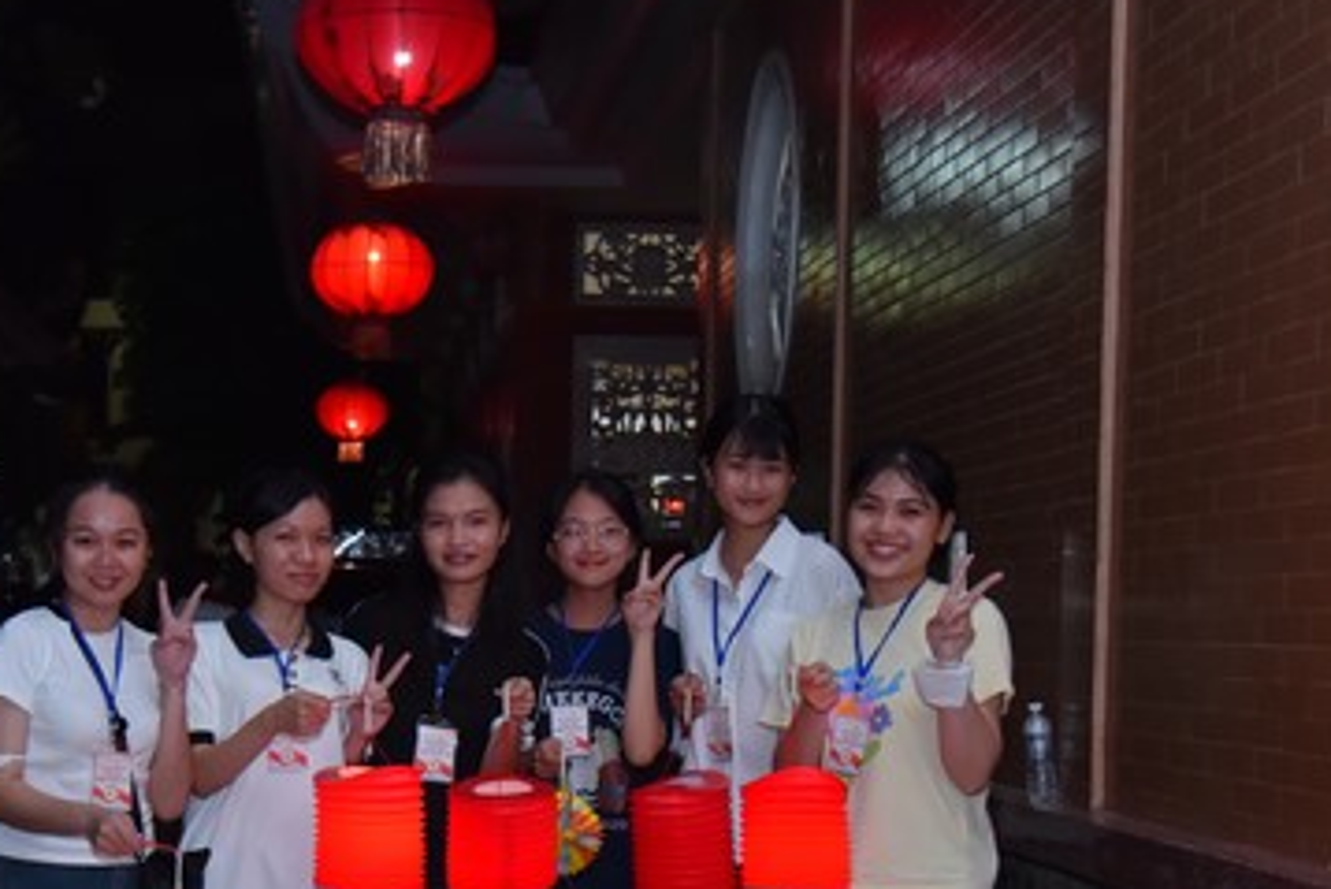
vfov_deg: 19.6
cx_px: 498
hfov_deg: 29.1
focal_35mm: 69
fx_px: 2552
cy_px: 694
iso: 1600
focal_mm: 38
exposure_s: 1/125
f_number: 4.5
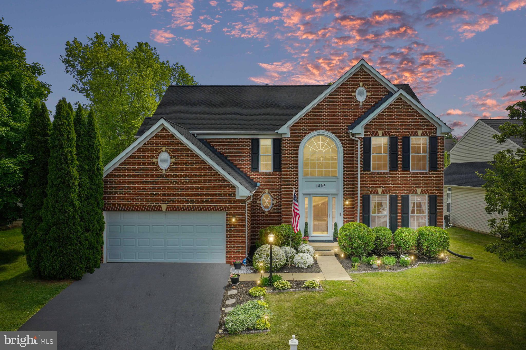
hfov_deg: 65.5
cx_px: 263
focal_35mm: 28
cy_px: 175
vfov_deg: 46.4
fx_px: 409
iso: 100
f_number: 5
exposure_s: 1/200
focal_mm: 10.26
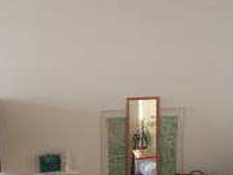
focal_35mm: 62
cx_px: 79
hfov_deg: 31.0
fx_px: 417
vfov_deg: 22.8
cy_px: 171
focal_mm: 4.15
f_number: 2.2
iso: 160
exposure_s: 1/33
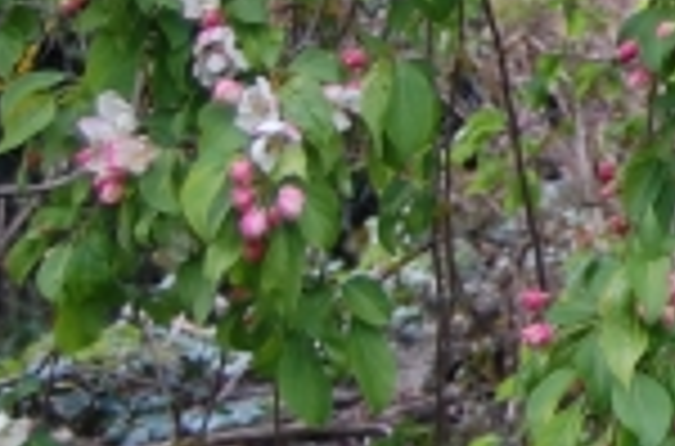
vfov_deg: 5.4
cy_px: -387
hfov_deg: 7.9
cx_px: 1386
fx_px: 4648
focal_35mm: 249
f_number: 4.5
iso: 400
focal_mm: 31
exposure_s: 1/80
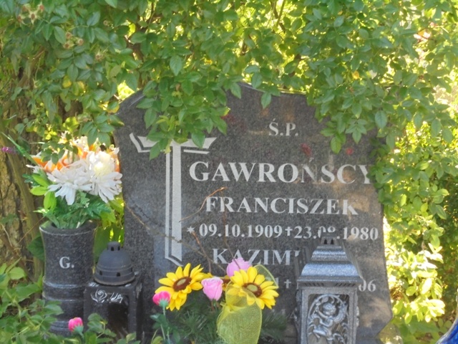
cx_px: 229
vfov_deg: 17.8
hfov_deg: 23.6
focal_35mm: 83
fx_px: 1098
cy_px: 172
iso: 400
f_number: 6.7
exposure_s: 1/60
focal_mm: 14.9
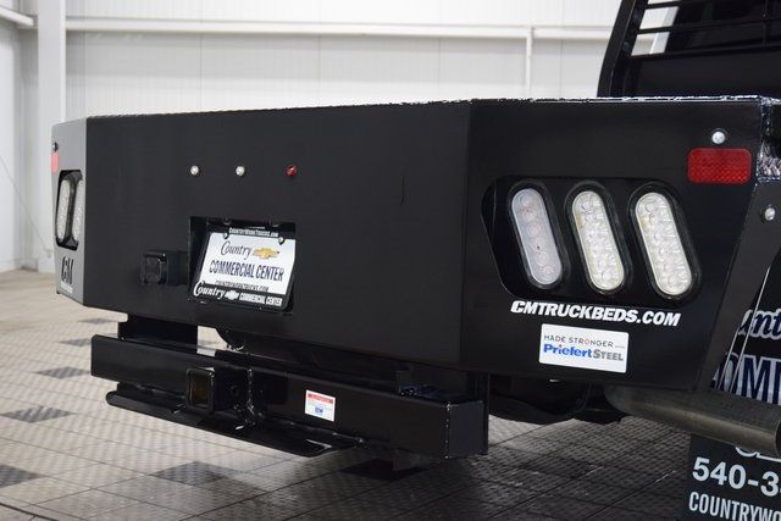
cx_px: 390
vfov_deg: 26.5
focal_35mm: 51
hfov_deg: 38.9
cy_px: 260
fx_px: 1107
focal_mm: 34
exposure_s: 1/60
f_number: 5.6
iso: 1600
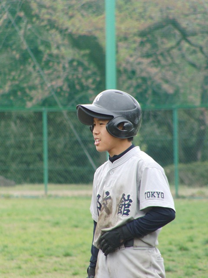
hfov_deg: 2.9
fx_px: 4166
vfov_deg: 3.8
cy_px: 139
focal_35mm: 520
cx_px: 104
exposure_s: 1/400
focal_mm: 92
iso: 200
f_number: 4.5
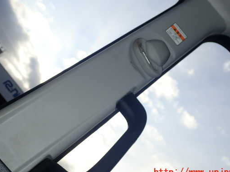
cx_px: 120
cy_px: 76
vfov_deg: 32.1
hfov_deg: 42.1
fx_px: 299
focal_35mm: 45
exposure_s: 1/200
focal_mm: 6.86
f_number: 8
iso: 100
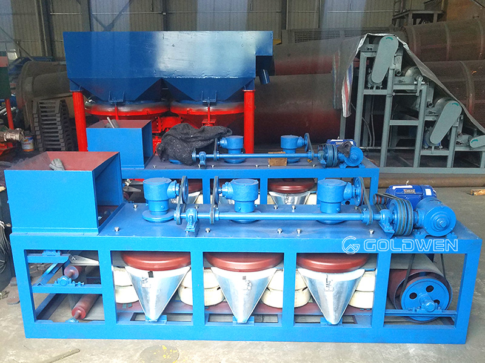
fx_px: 364
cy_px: 182
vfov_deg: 53.1
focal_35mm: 26
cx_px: 242
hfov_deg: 67.3
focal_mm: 4.2
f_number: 1.7
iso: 200
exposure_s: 1/17
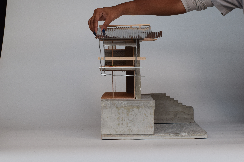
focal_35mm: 75
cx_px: 122
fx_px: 508
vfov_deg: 18.2
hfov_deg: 27.0
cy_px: 81
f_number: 8
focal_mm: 50
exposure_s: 1/80
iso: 400
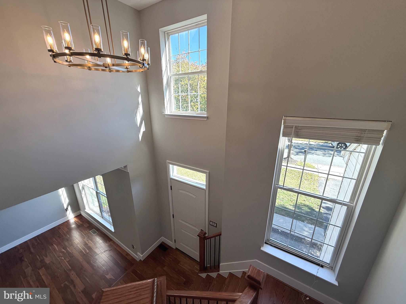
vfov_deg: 85.7
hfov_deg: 102.1
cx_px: 203
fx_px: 164
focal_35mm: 14
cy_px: 152
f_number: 2.2
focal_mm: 2.22
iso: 64
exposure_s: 1/170
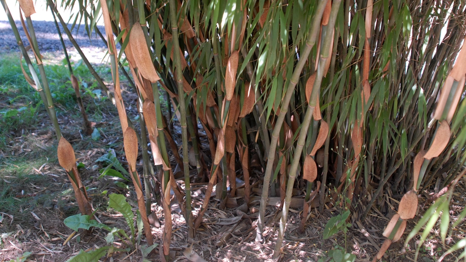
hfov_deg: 45.5
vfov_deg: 26.5
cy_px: 105
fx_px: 556
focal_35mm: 45
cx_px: 236
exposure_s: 1/80
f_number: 4.5
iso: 400
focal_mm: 28
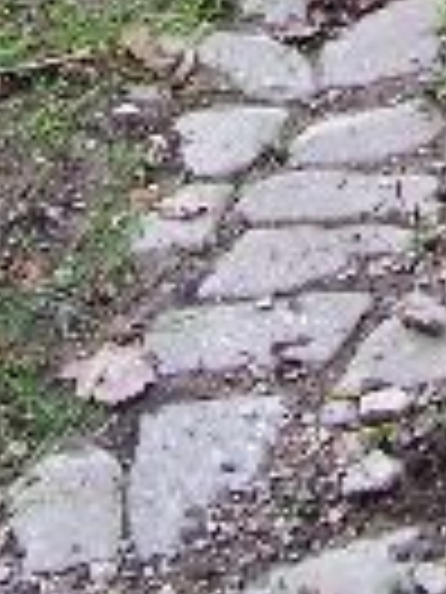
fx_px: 2508
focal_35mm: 146
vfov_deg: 12.2
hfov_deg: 10.1
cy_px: -531
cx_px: 414
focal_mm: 5.6
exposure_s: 1/90
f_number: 2.7
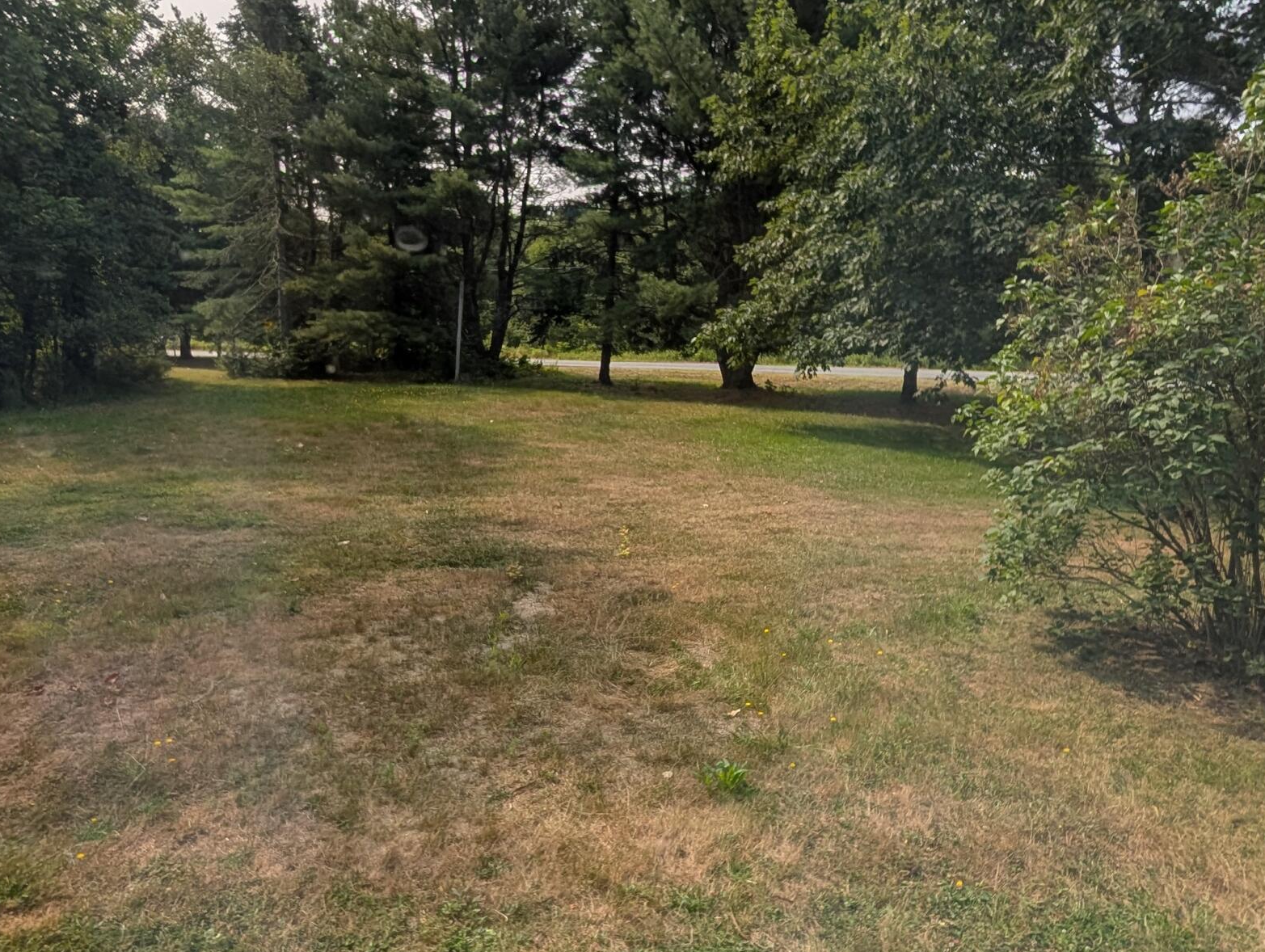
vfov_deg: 59.0
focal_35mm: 23
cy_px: 485
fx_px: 842
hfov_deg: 73.8
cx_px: 588
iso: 56
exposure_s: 1/2924
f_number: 1.7
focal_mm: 2.02
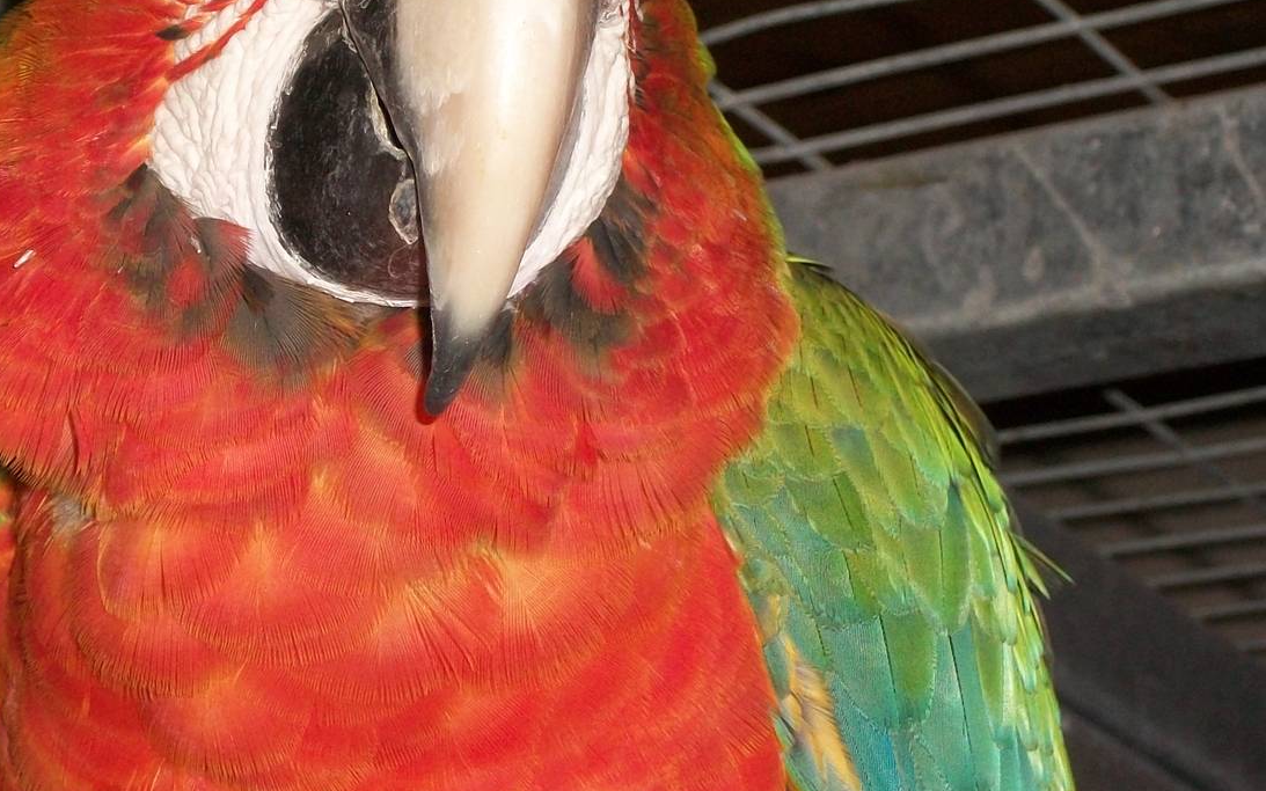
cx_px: 470
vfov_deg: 8.8
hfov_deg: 14.0
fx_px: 5141
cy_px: 142
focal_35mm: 149
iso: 200
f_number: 5.2
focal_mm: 17.1
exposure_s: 1/500
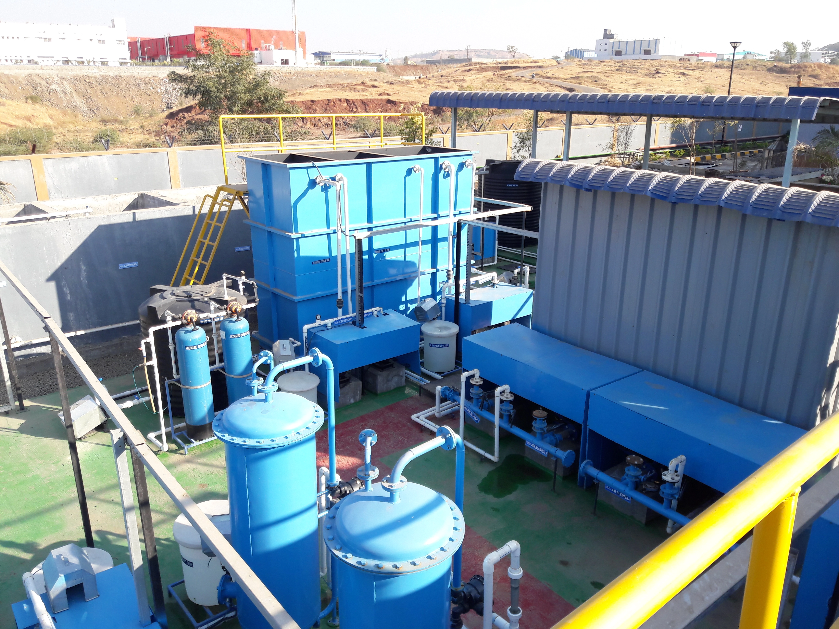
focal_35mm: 28
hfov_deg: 63.4
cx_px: 420
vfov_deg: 49.7
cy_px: 314
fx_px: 679
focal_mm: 3.7
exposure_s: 1/484
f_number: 1.9
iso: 40
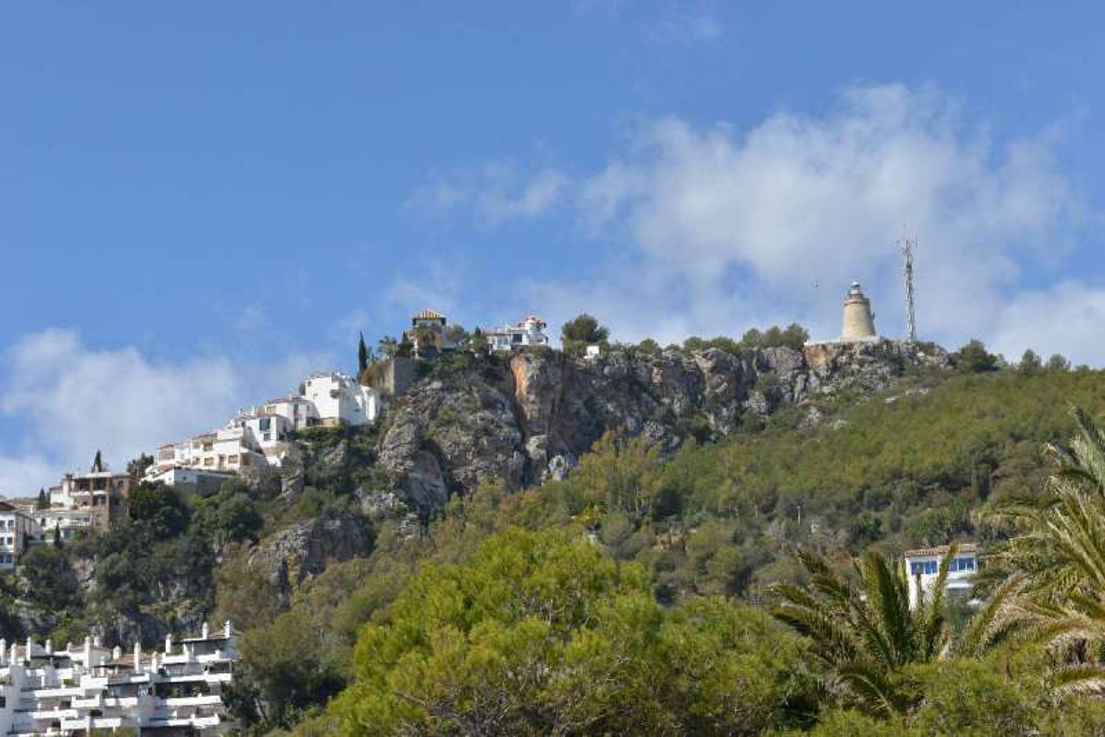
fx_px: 2149
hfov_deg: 28.8
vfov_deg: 19.5
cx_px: 552
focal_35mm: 70
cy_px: 368
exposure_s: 1/800
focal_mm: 70
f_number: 14
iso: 640
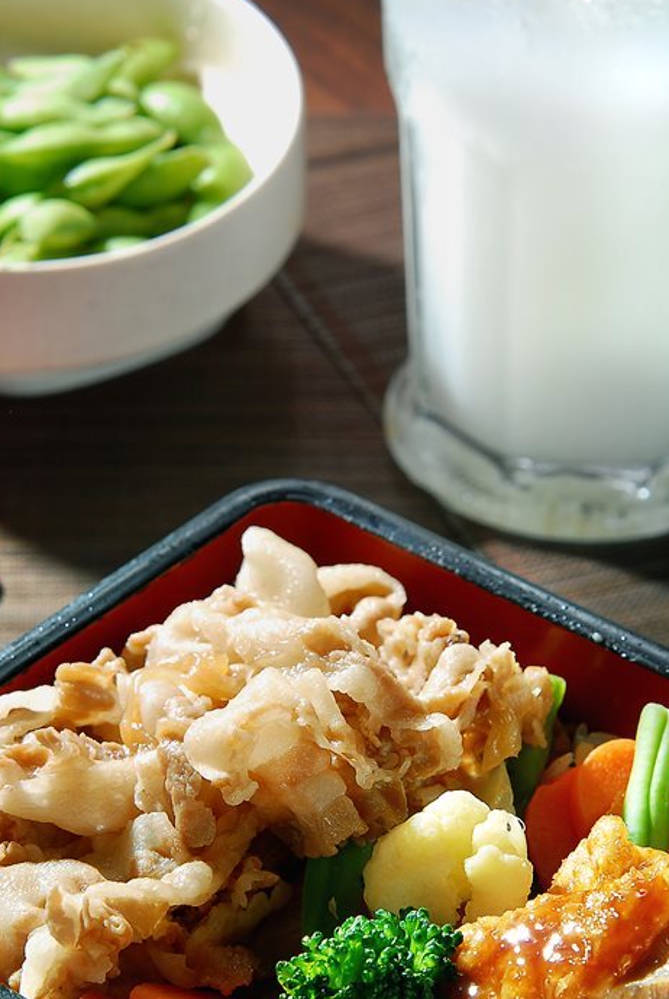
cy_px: 570
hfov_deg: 9.4
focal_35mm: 146
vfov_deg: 14.0
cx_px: 314
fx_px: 4057
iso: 100
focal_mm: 56
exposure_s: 1/160
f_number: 8
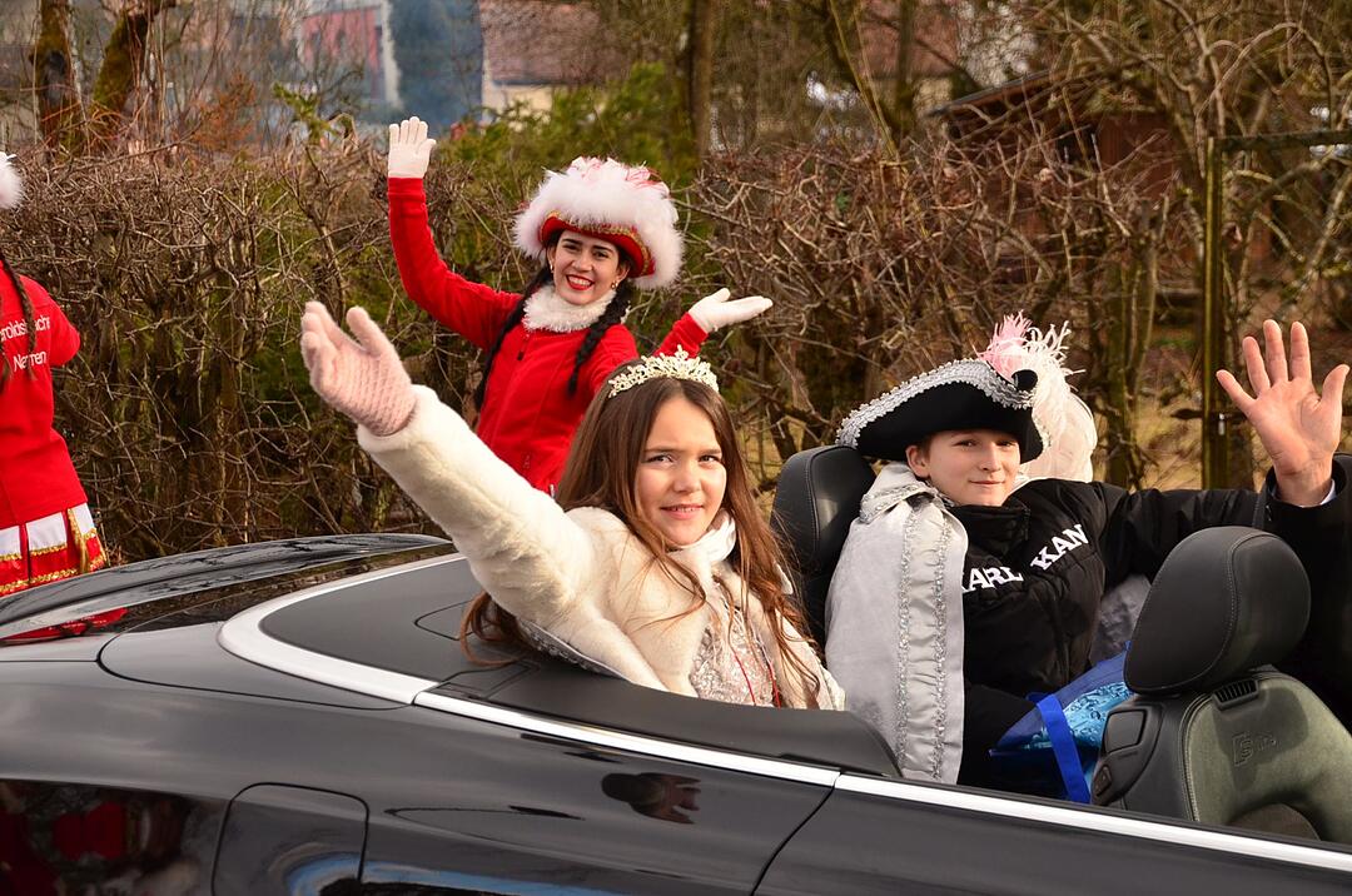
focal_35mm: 90
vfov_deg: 15.1
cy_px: 448
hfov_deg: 22.7
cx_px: 676
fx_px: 3374
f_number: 5.6
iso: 400
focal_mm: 60
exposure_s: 1/500
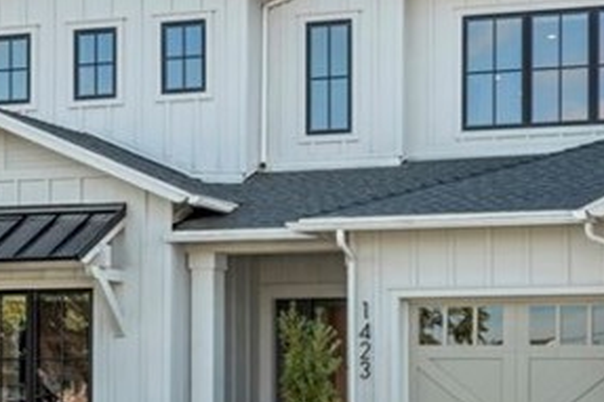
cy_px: 409
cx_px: 408
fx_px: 1794
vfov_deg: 12.6
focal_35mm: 107
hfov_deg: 19.0
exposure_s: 1/30
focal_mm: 30
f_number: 9
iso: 80
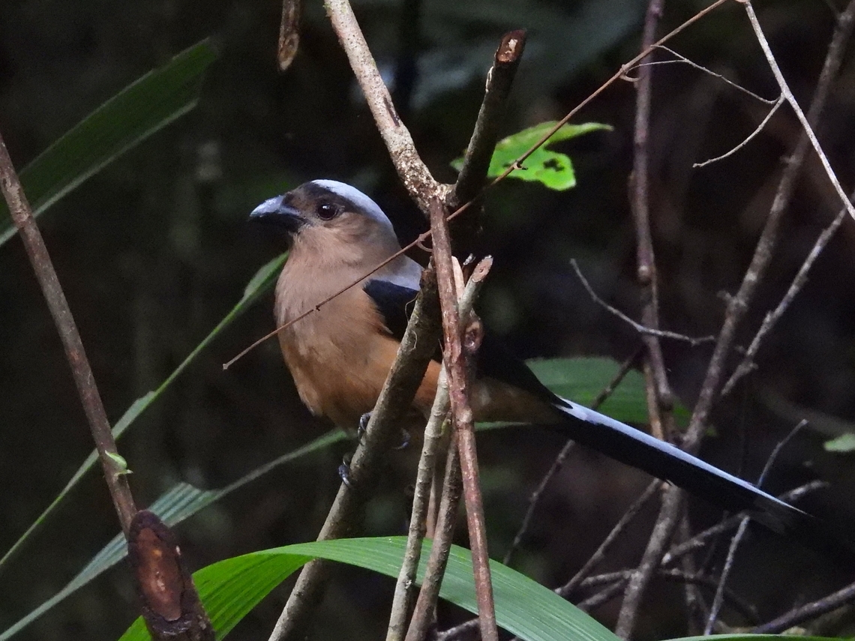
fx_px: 19760
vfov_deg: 1.9
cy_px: 320
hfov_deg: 2.5
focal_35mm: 800
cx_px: 428
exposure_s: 1/125
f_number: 5.6
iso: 1600
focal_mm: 143
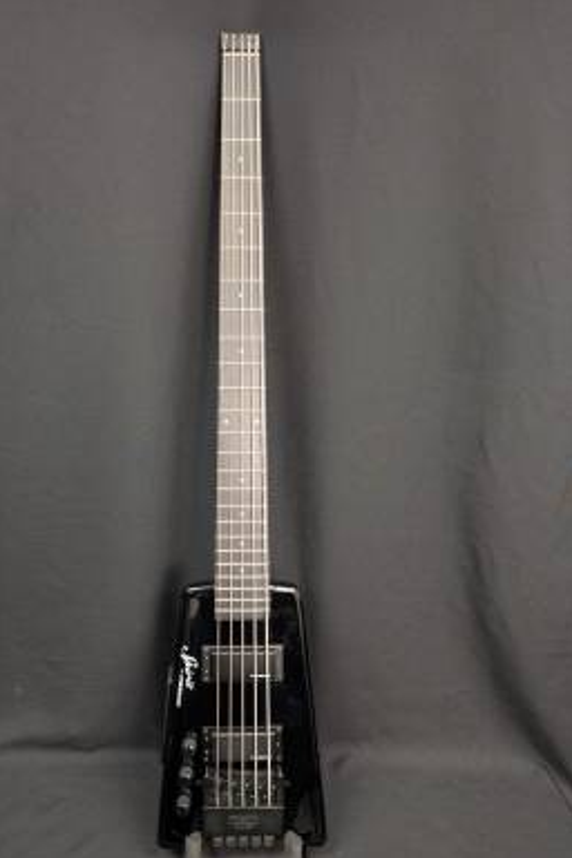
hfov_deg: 49.4
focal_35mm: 26
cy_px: 440
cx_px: 240
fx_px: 620
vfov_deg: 69.4
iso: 194
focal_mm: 6.9
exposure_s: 1/25.6
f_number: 1.68
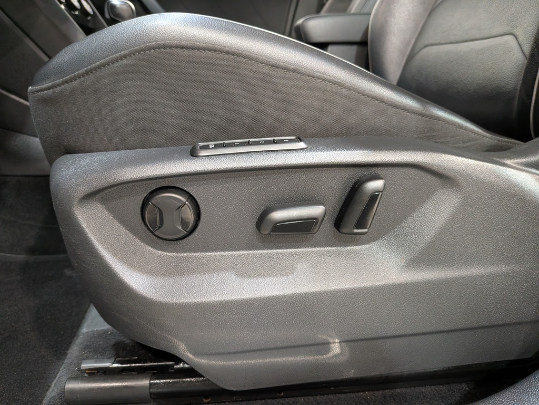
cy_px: 202
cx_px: 270
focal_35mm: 24
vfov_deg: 56.8
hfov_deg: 71.6
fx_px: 374
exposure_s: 1/100
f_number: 1.7
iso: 890
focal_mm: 4.53
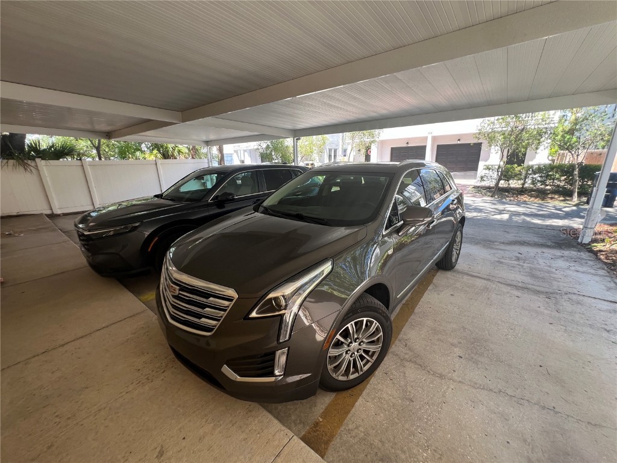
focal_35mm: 13
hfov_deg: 106.2
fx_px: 232
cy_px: 232
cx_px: 308
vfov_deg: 89.9
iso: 40
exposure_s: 1/99
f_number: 1.8
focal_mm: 1.57
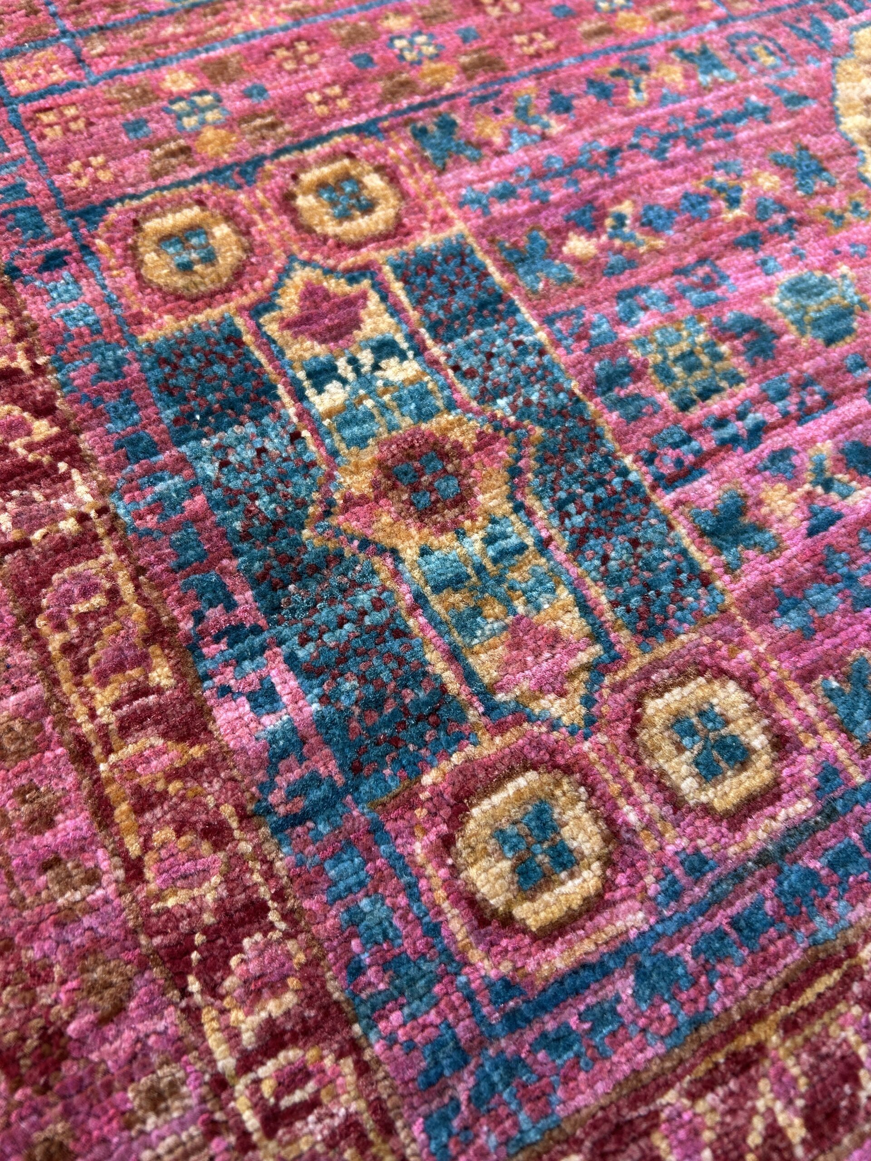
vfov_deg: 67.3
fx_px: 872
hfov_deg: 53.1
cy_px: 580
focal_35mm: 26
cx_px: 436
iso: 40
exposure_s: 1/175
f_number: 1.5
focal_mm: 5.7
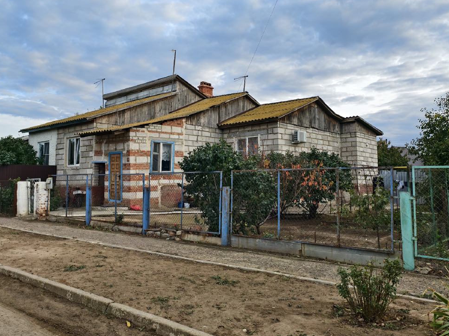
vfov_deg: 45.3
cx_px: 216
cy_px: 142
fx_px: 402
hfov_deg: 58.4
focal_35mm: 31
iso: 72
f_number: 1.57
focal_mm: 6.54
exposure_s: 1/1175
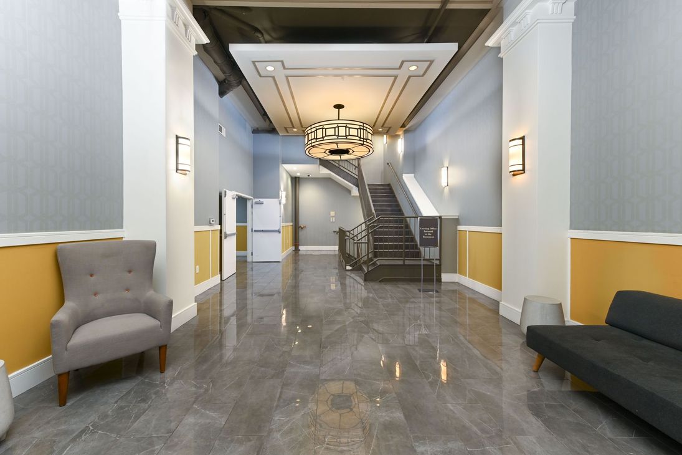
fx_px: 265
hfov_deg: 104.3
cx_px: 341
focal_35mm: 14
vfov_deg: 81.2
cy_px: 228
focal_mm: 14
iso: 320
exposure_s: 1/60
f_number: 7.1
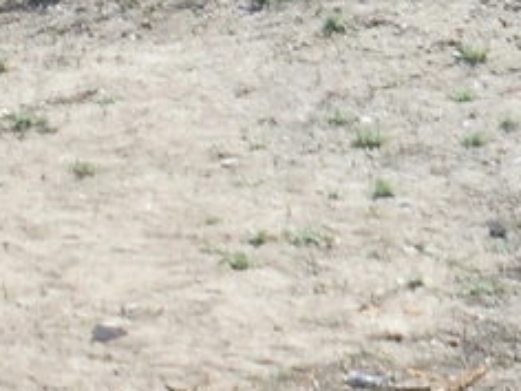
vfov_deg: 4.4
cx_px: -433
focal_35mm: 329
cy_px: -630
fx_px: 4952
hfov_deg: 5.9
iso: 80
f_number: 4.9
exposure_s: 1/320
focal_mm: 9.6
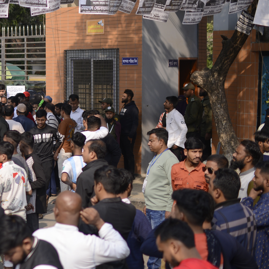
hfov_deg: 18.6
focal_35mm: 85
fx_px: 747
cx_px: -103
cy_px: 103
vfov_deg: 20.4
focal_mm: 35
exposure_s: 1/6400
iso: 200
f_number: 1.8
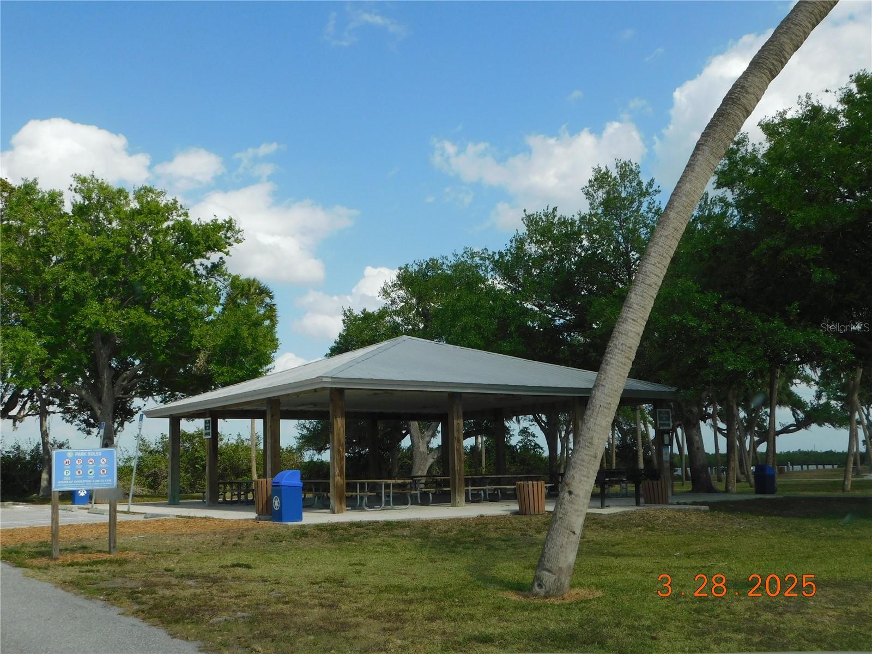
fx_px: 907
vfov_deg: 39.7
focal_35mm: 36
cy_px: 327
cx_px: 436
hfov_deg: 51.4
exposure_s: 1/1250
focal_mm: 6.3
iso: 125
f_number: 3.5
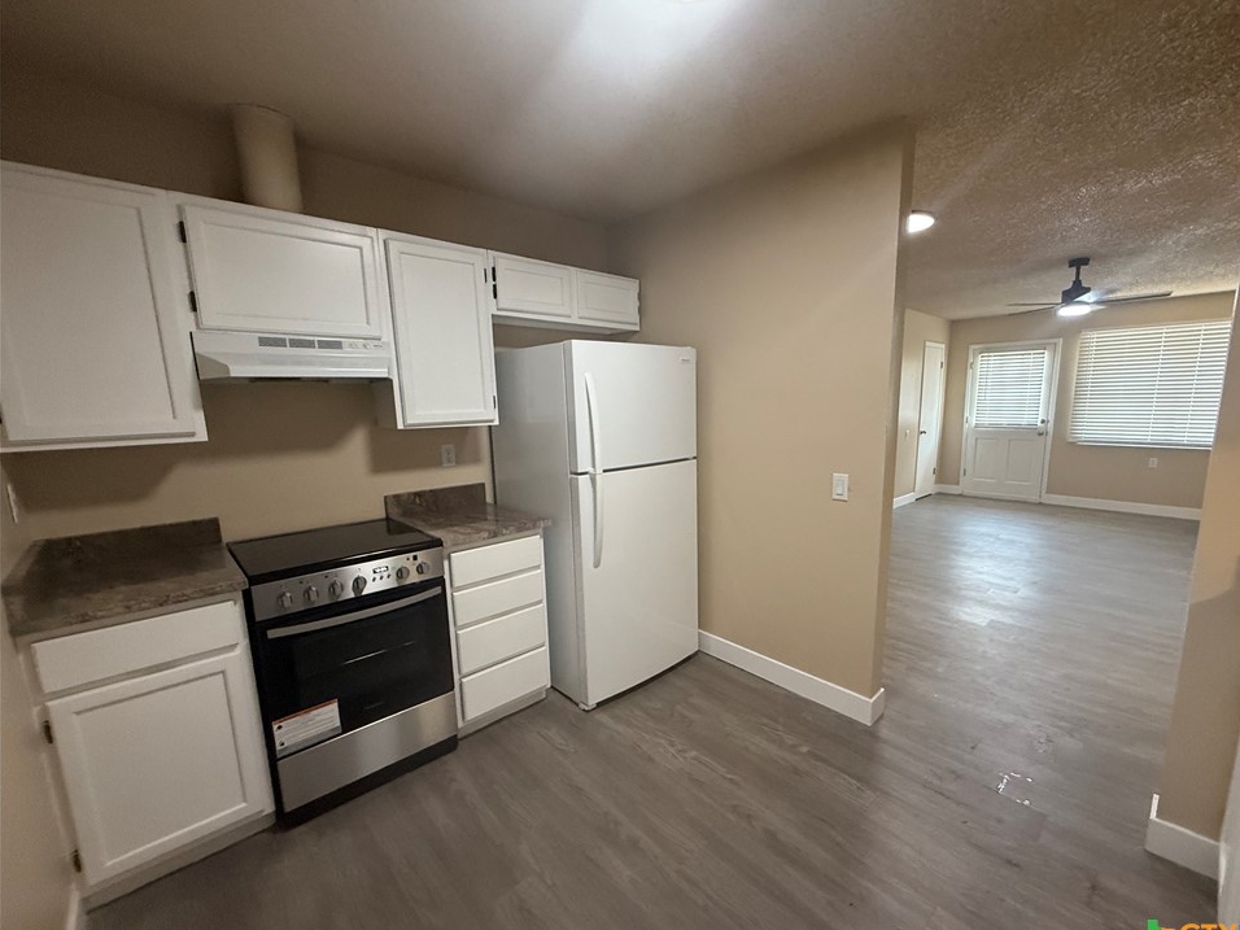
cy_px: 485
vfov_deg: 81.7
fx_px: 537
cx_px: 663
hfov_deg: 98.0
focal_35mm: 15
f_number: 2.2
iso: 500
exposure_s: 1/120
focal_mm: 2.22
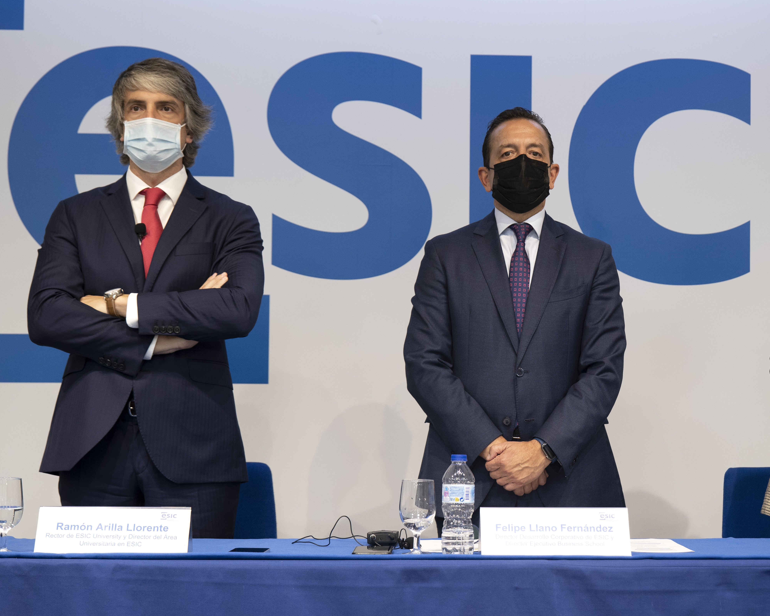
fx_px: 1709
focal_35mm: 75
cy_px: 277
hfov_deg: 25.3
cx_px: 484
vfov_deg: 20.4
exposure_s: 1/60
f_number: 4.5
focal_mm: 53
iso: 1000
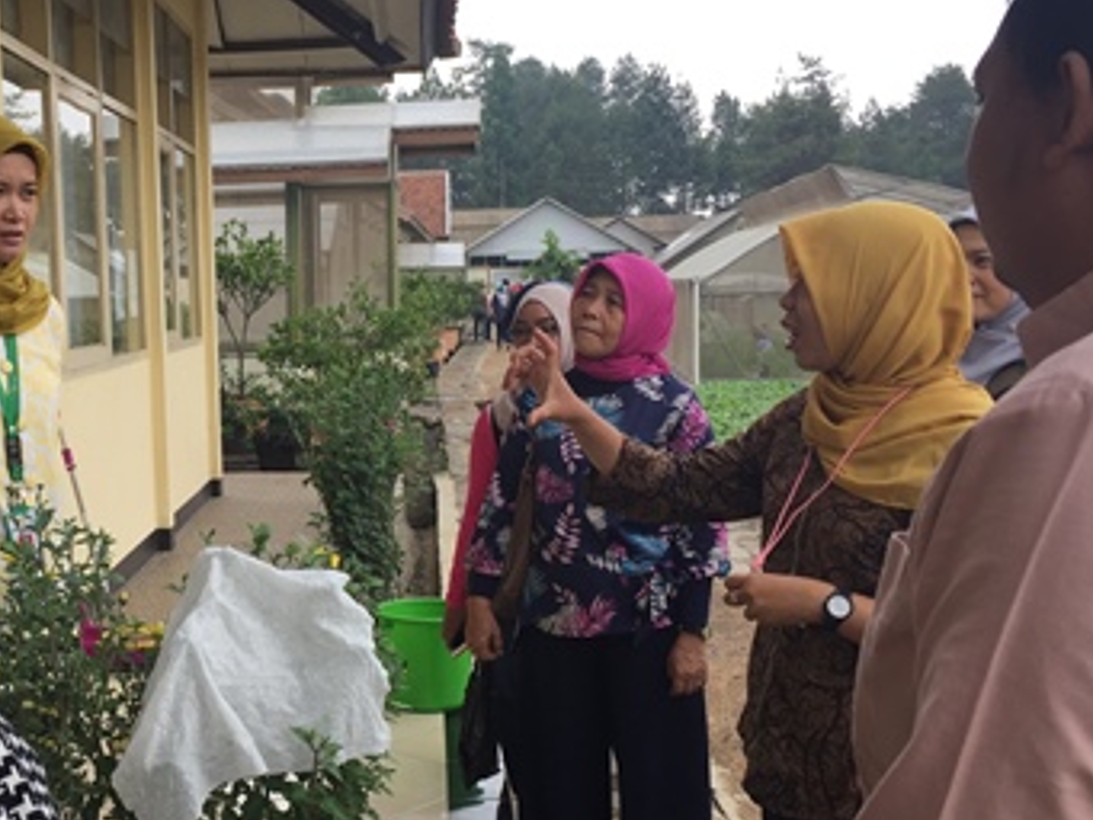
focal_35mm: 47
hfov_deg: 39.4
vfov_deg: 30.9
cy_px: 450
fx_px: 1485
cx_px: 280
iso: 32
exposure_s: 1/476
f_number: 2.2
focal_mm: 4.15
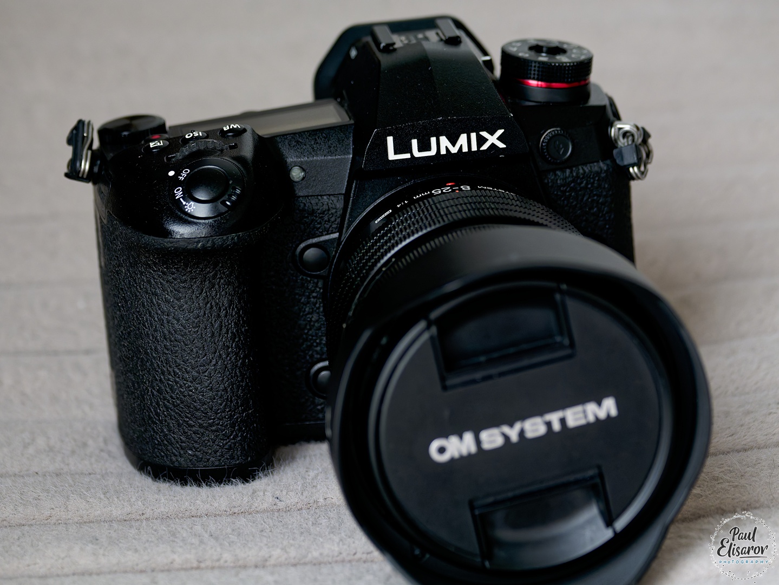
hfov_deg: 9.9
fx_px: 4502
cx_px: 390
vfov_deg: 7.4
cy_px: 292
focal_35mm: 200
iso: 1250
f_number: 4
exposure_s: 1/250
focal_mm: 100
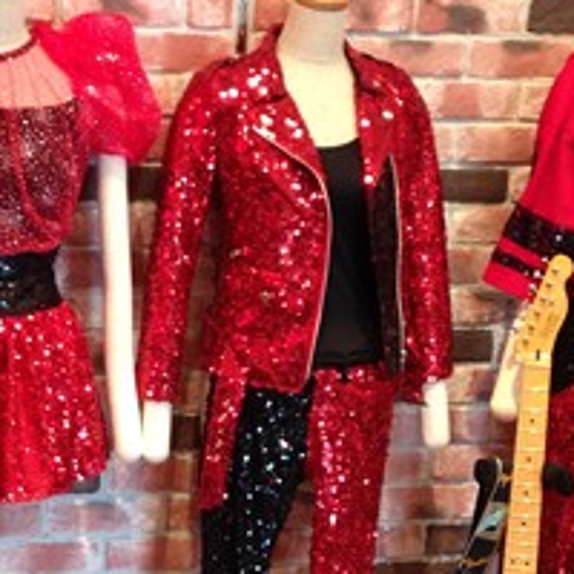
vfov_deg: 19.0
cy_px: 376
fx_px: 1707
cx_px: 95
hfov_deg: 18.9
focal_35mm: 91
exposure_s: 1/20
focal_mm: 4.12
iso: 125
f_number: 2.4
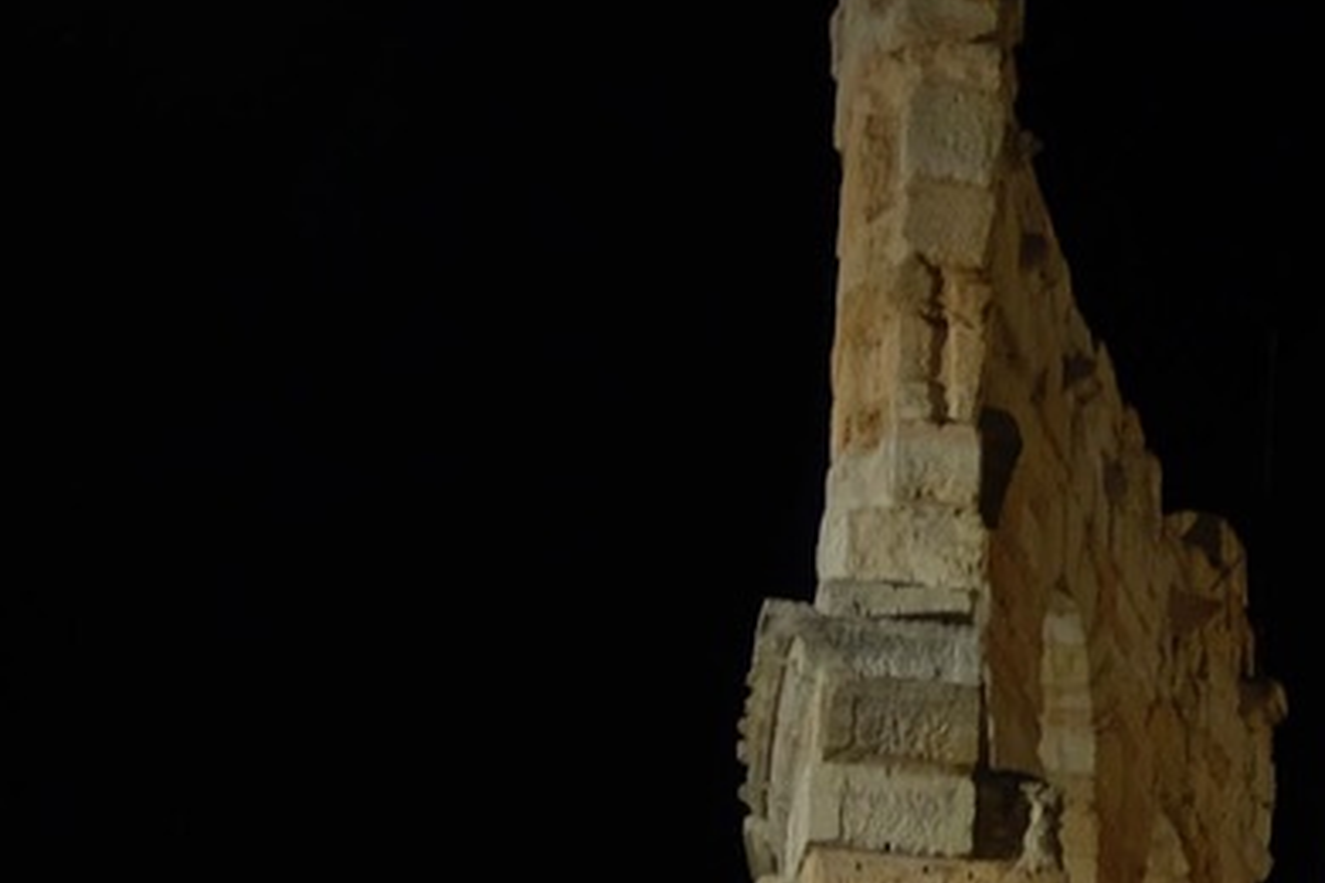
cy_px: 1773
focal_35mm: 167
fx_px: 6146
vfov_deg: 7.9
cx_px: 3037
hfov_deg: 10.7
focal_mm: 20.1
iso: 800
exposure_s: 1/5
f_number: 3.8
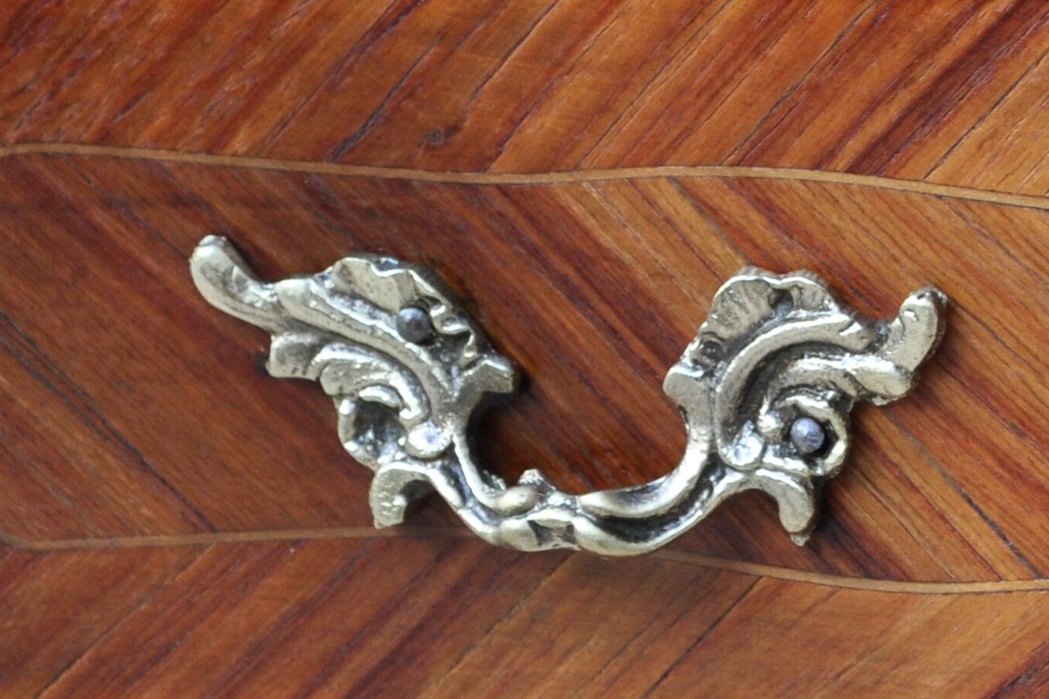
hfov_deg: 7.8
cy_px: 534
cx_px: 1526
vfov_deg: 5.3
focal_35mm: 259
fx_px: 7533
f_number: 5.6
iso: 400
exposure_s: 1/100
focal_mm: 55
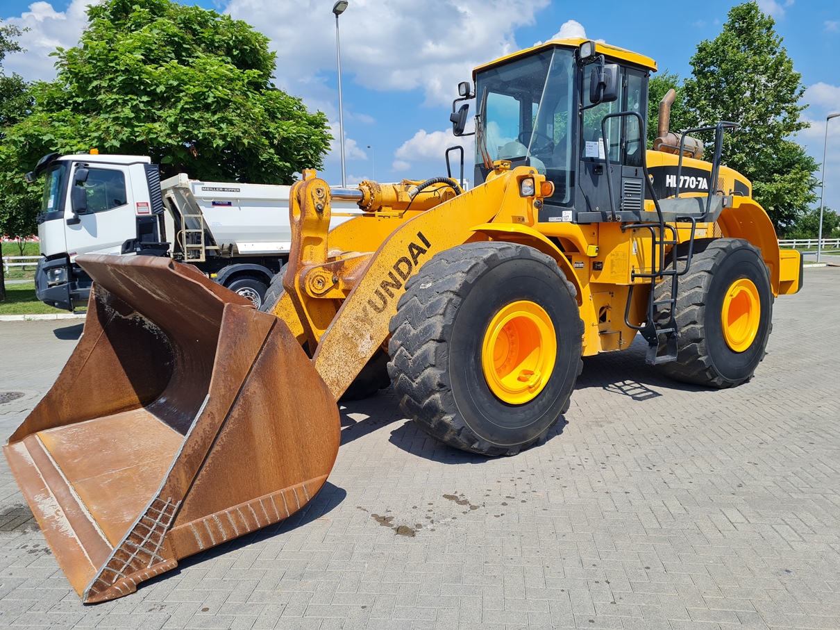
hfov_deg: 67.3
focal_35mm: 26
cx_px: 420
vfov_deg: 53.0
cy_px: 315
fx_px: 631
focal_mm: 5.4
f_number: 1.8
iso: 50
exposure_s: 1/2792
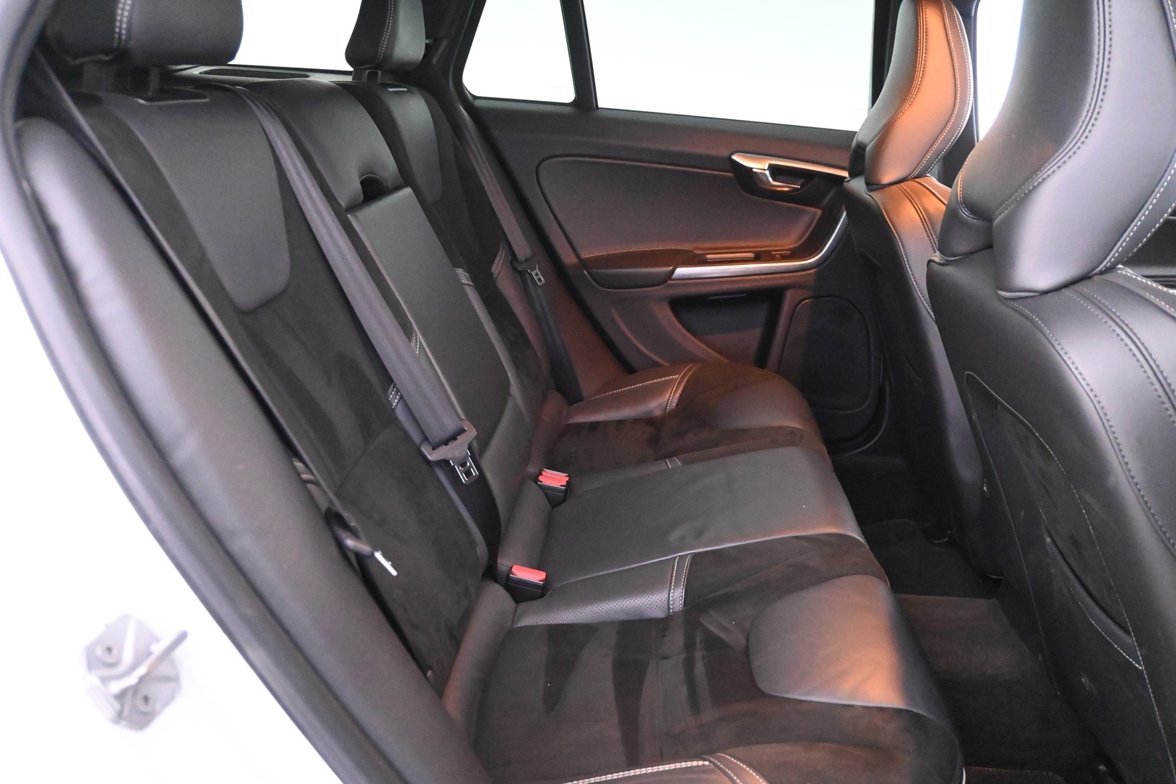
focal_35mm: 31
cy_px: 392
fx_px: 1004
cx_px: 588
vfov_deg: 42.6
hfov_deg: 60.7
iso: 10000
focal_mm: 20.5
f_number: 3.8
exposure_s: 1/30
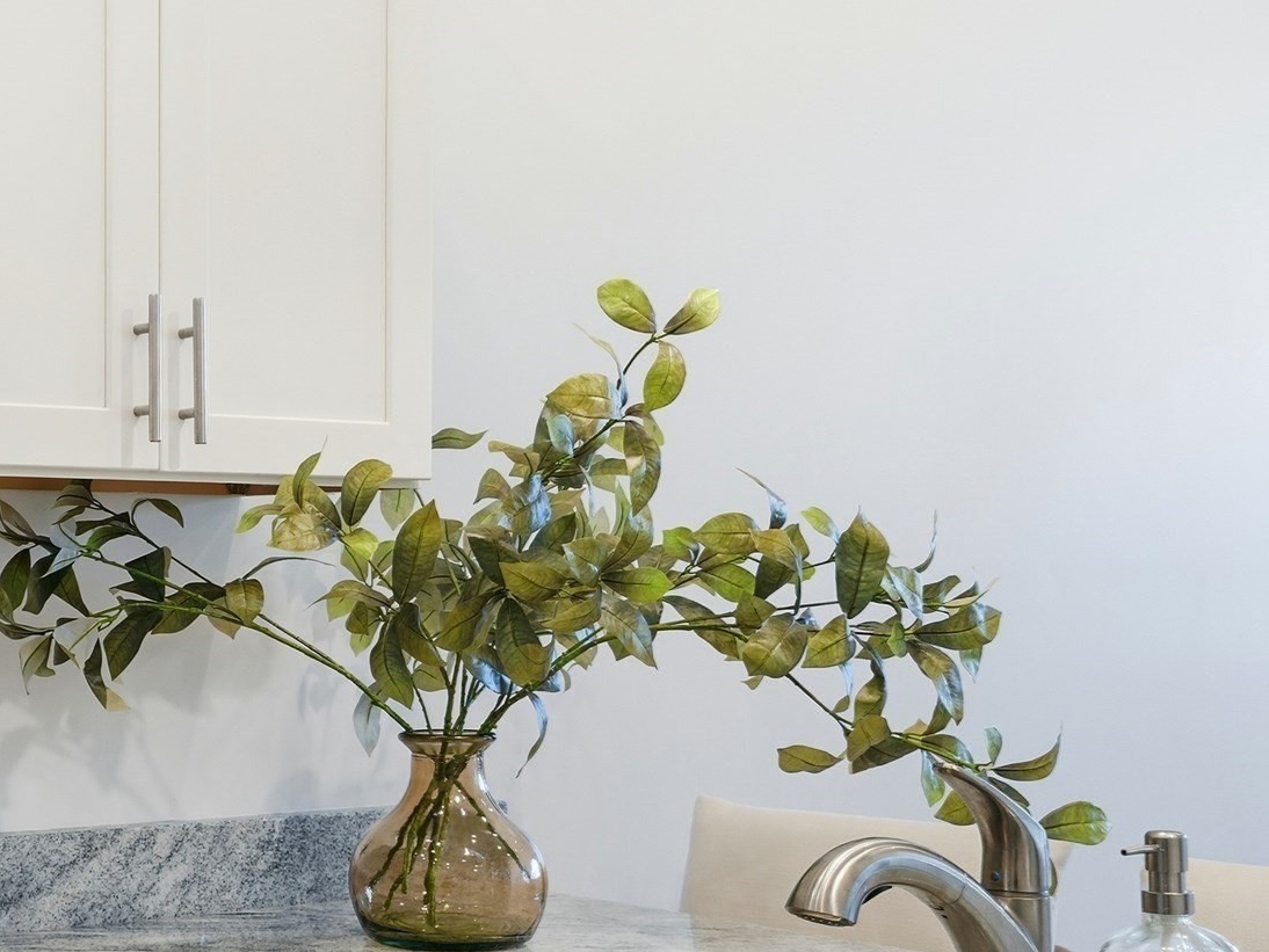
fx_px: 2310
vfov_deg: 23.3
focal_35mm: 63
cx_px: 157
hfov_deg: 29.6
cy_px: 577
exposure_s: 1/320
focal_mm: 35
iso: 800
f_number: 8
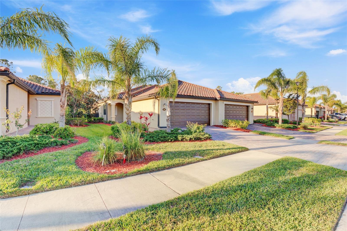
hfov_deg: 96.7
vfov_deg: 73.8
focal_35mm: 16
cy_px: 116
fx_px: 154
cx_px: 174
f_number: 8
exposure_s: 1/500
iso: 400
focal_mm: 16
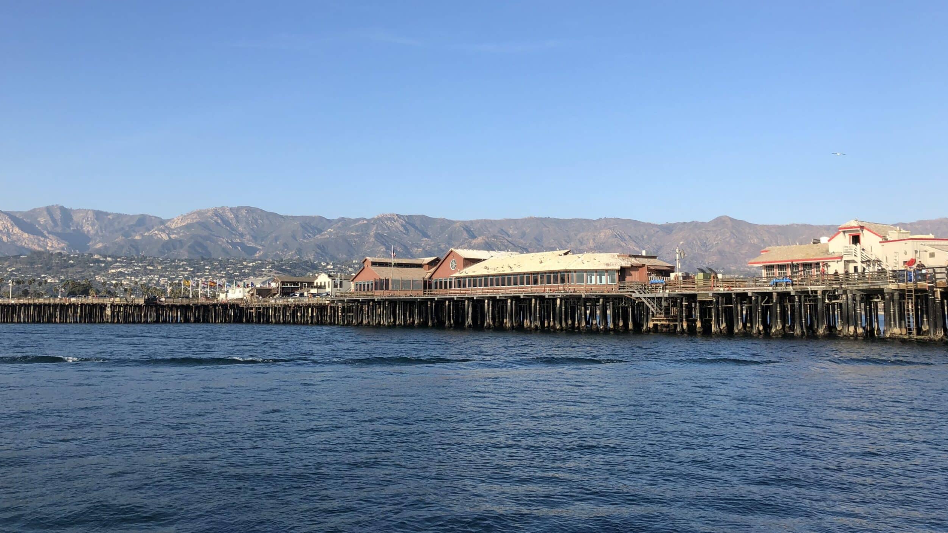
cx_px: 470
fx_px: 779
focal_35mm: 31
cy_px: 247
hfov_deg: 62.6
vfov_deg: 37.8
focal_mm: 4
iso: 20
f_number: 1.8
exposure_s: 1/1473
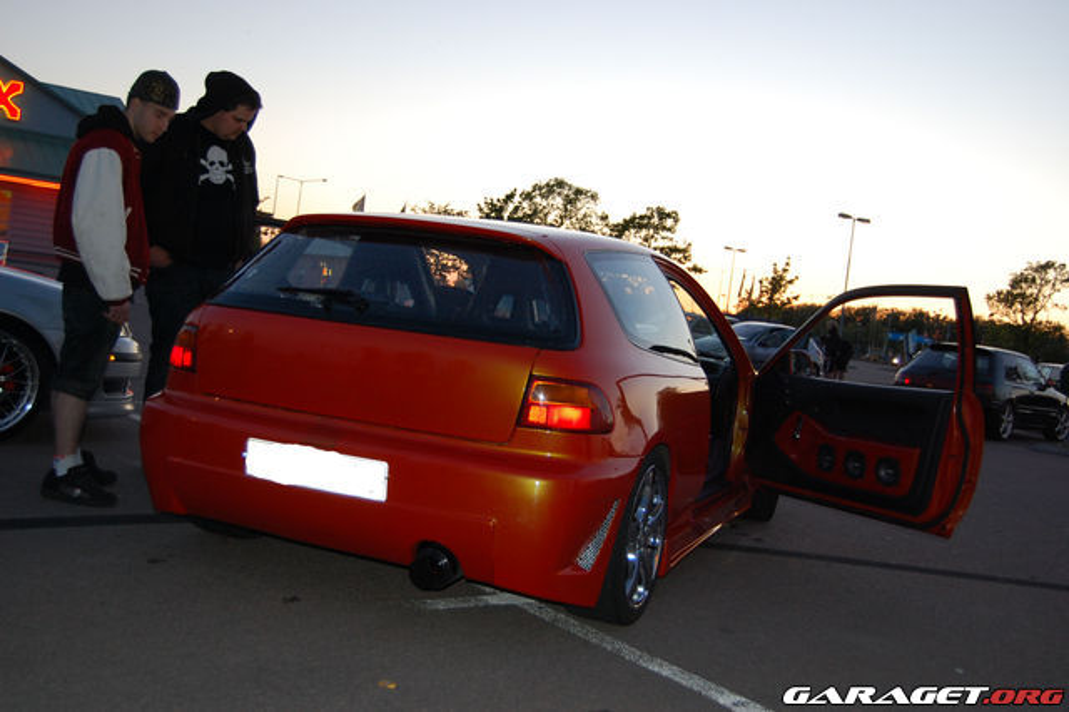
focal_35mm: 36
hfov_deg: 53.2
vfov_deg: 36.8
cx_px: 534
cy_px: 356
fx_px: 1068
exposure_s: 1/60
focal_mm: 24
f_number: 4
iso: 400
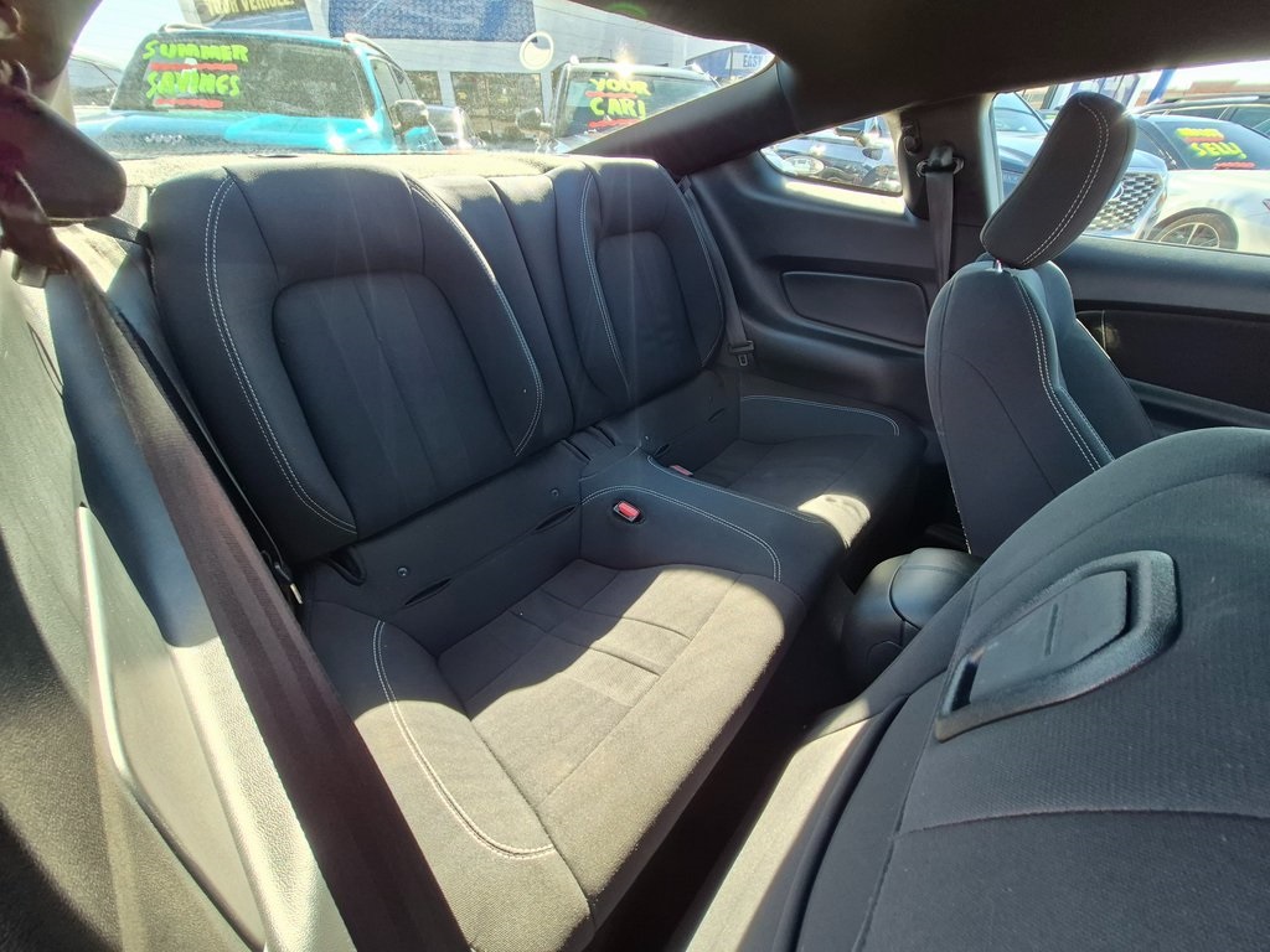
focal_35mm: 13
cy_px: 476
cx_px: 635
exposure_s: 1/120
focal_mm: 1.74
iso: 80
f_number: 2.2
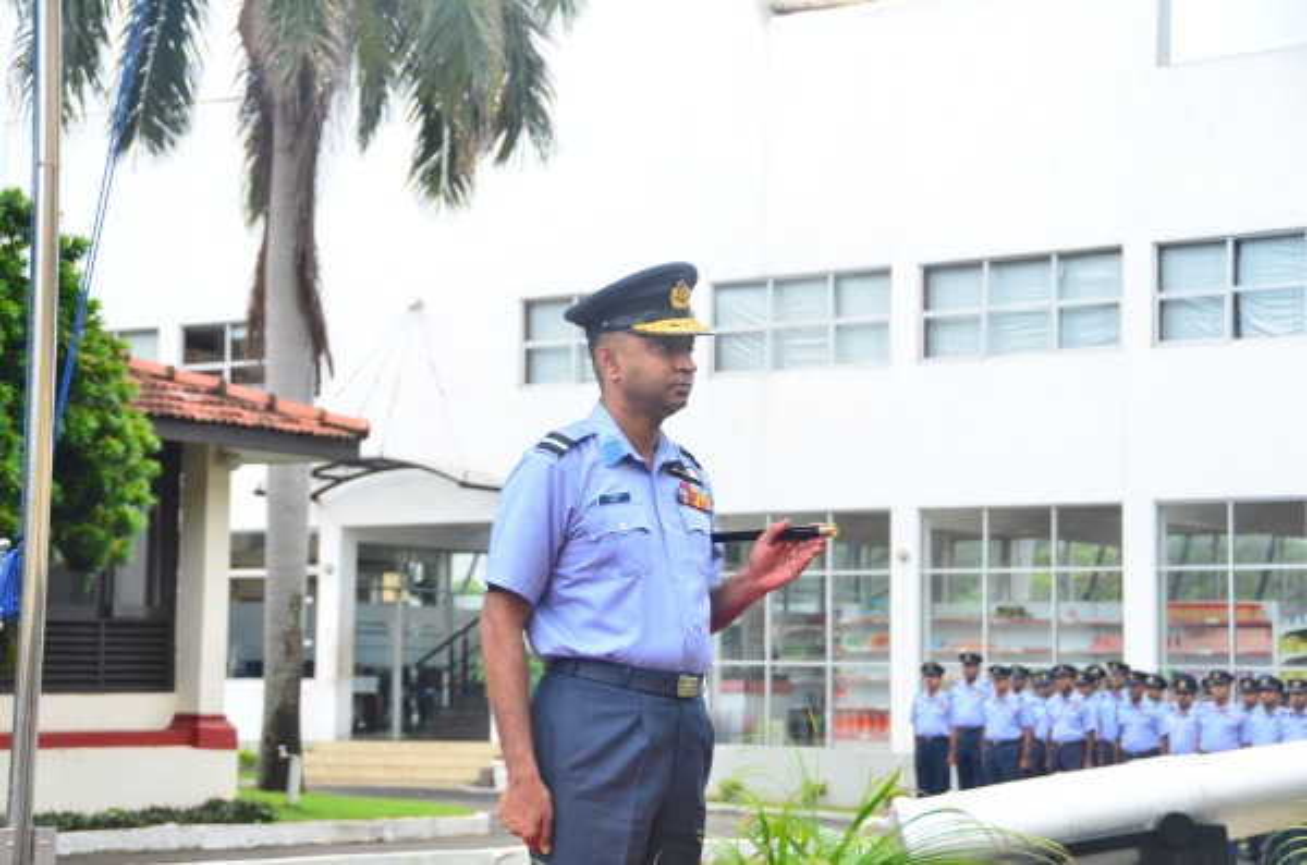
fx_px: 3042
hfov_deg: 24.2
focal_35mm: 84
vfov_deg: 16.2
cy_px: 432
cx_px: 654
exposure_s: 1/100
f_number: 5
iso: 250
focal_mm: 56
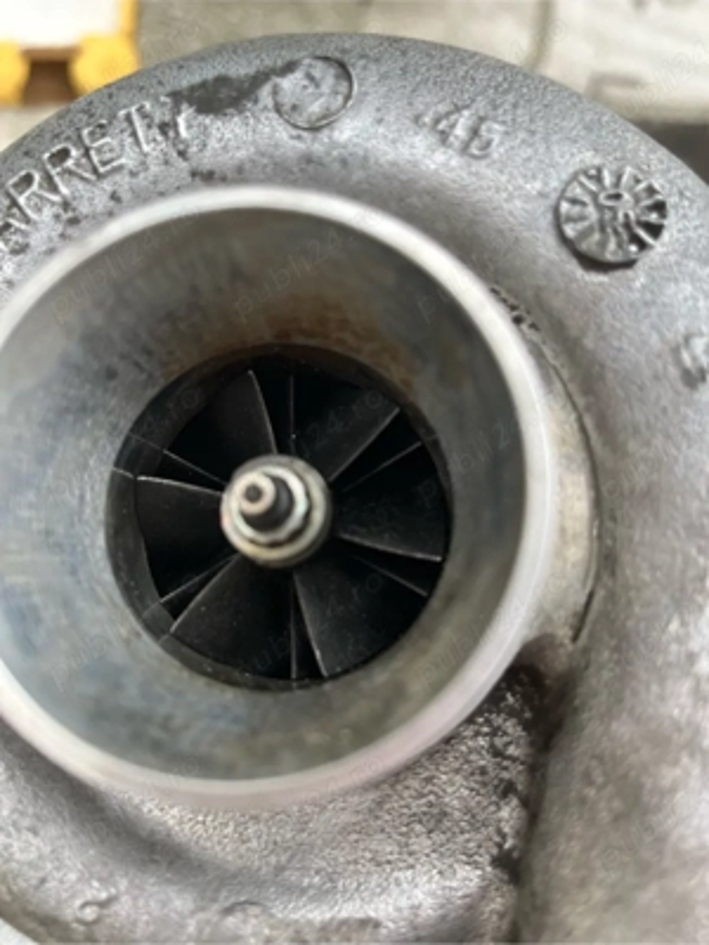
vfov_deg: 67.3
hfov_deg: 53.1
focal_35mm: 26
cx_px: 354
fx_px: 710
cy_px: 472
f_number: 1.6
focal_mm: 5.1
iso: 40
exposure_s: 1/122
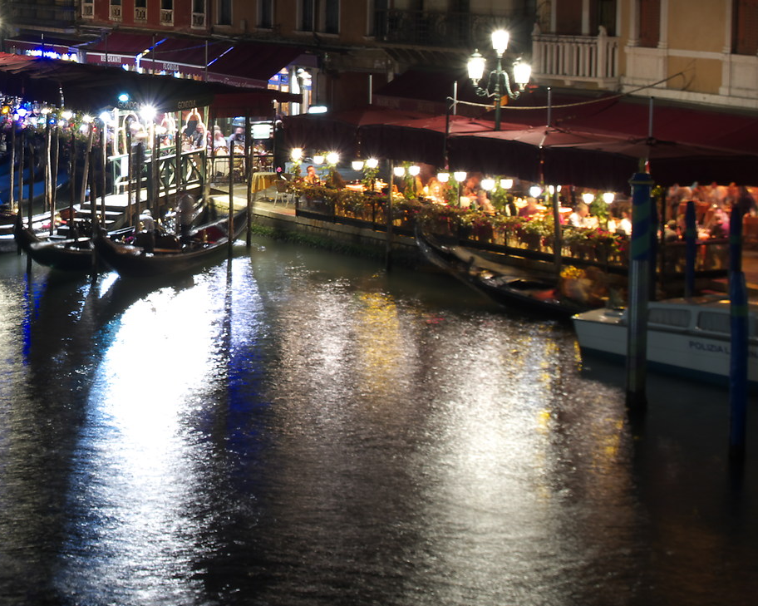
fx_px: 2377
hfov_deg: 17.7
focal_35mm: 106
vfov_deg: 14.4
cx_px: 14
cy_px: 115
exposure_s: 6
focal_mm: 29
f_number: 7.1
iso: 100
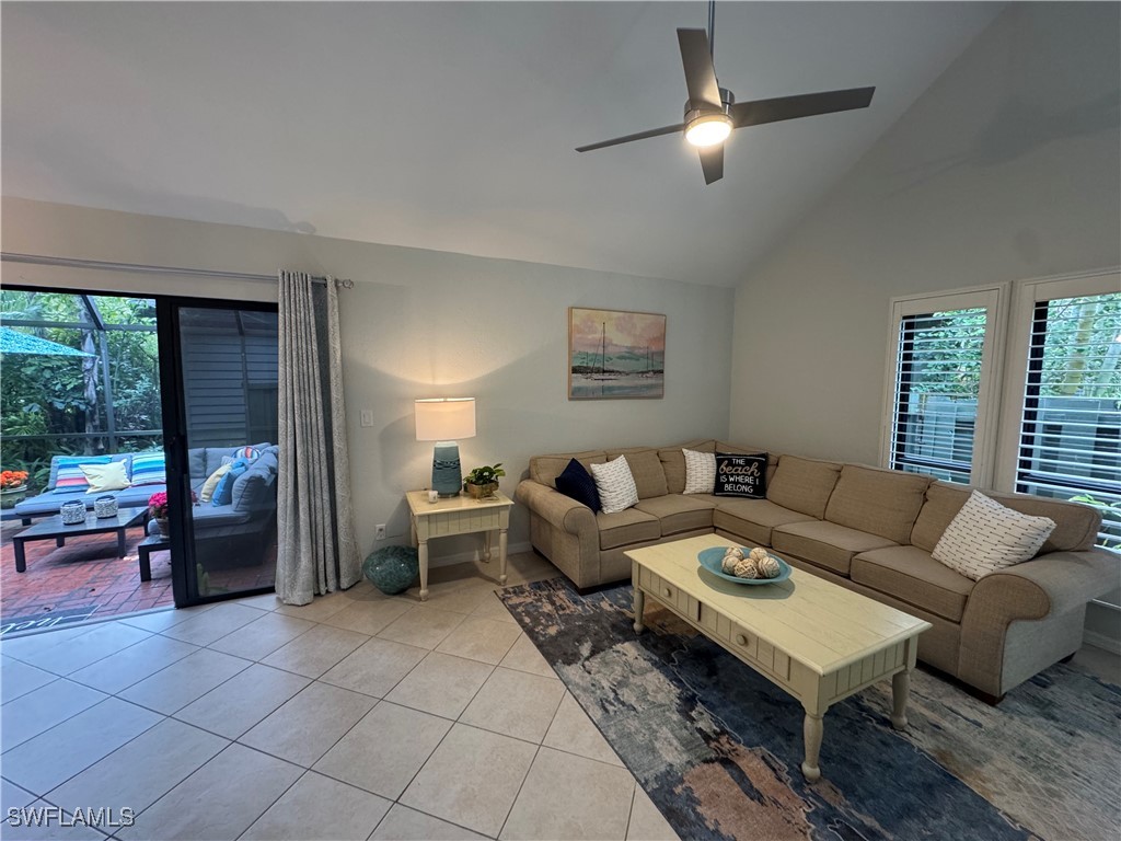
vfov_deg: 85.7
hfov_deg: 102.1
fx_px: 453
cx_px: 560
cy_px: 420
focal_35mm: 14
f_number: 2.2
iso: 250
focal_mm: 2.22
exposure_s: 1/60
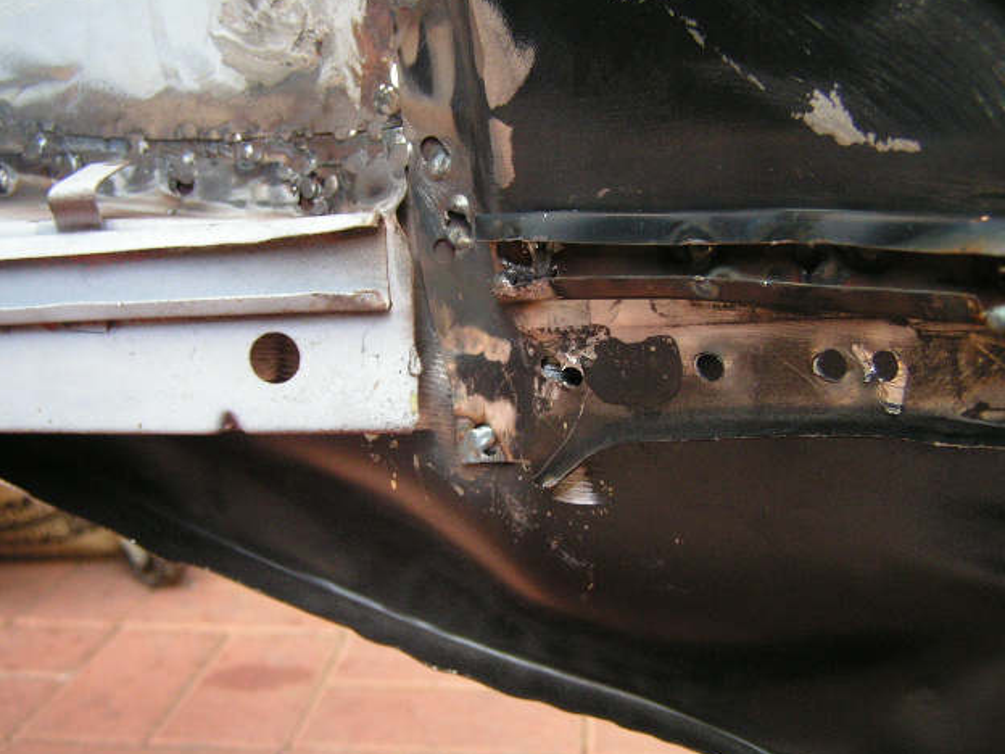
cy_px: 377
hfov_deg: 47.9
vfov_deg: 36.8
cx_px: 502
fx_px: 1132
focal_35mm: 39
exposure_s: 1/50
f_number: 2.8
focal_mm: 6.3
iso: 160
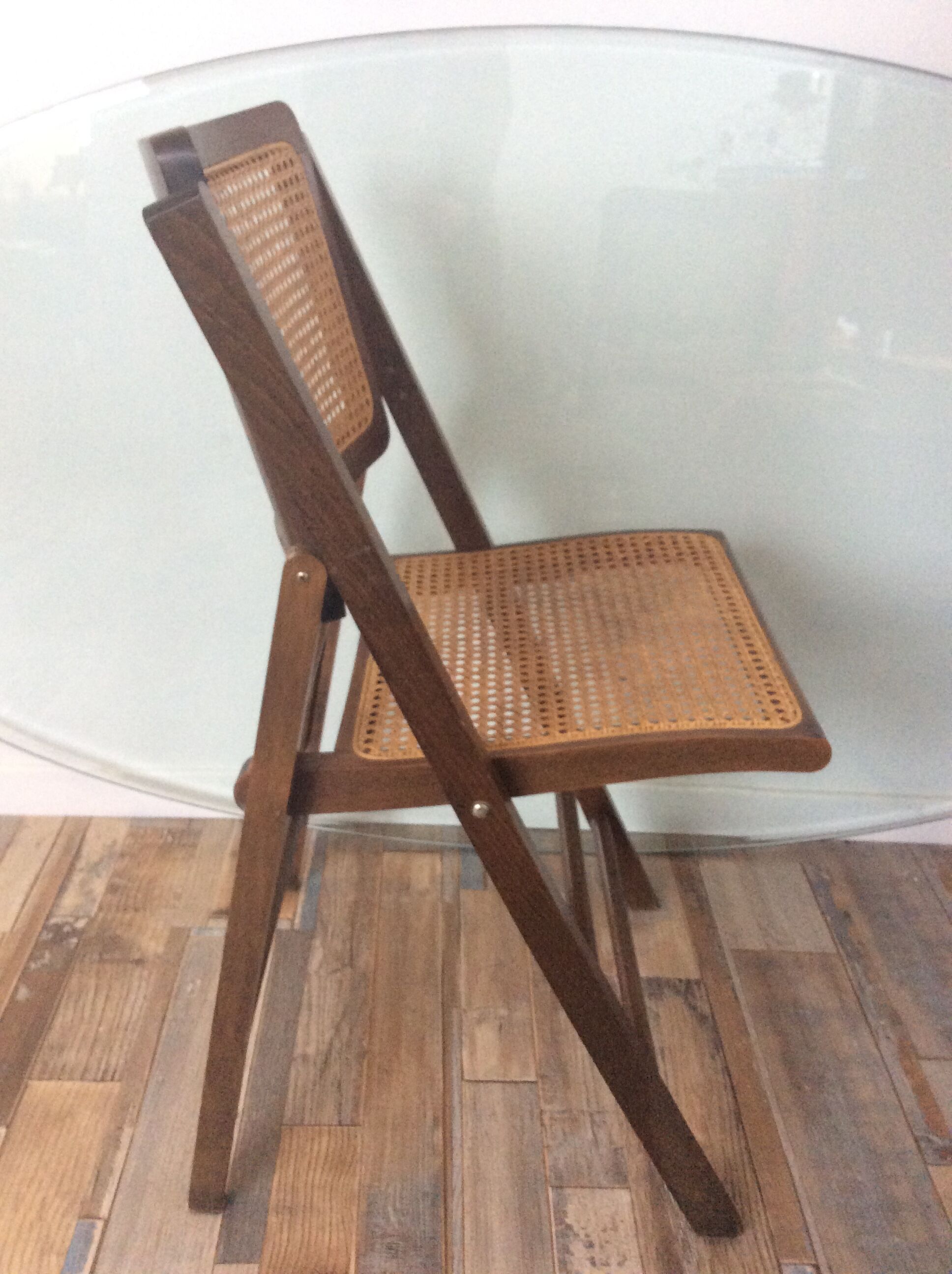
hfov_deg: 44.1
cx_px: 476
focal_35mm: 32
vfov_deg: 56.9
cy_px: 637
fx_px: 1177
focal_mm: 3.3
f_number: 2.4
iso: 200
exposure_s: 1/25
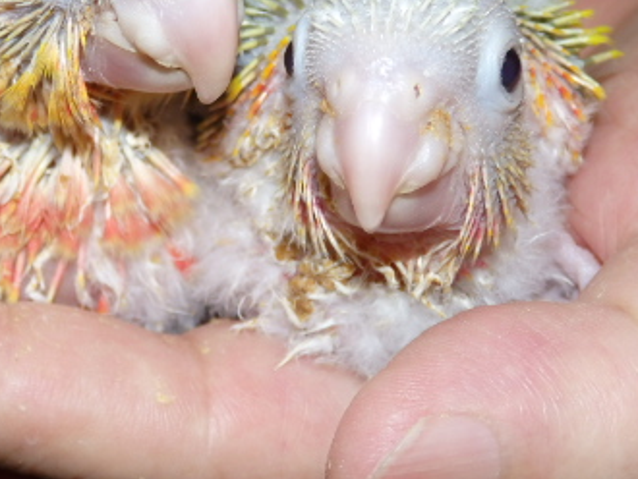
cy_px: 114
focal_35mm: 64
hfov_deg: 30.1
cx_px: 222
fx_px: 1180
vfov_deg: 22.7
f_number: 3.4
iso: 160
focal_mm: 6
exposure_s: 1/30
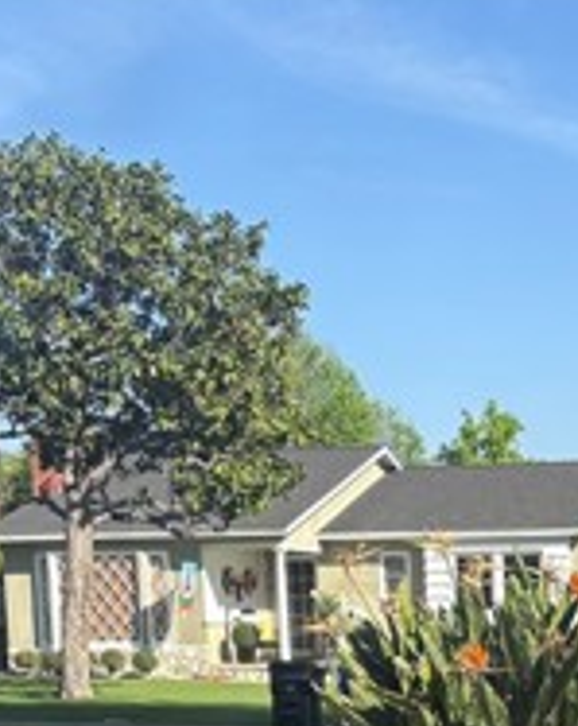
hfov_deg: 17.2
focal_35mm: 87
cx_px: 601
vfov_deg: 20.5
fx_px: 1865
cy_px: 885
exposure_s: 1/933
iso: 50
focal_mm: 5.96
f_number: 1.6
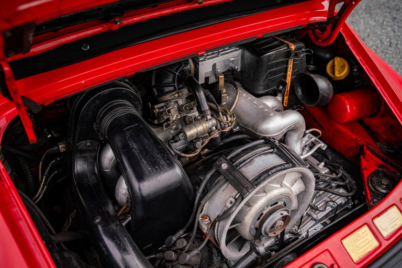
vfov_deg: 41.1
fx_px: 357
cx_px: 201
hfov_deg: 58.7
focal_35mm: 32
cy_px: 134
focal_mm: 32
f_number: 4.5
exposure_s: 1/400
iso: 1250
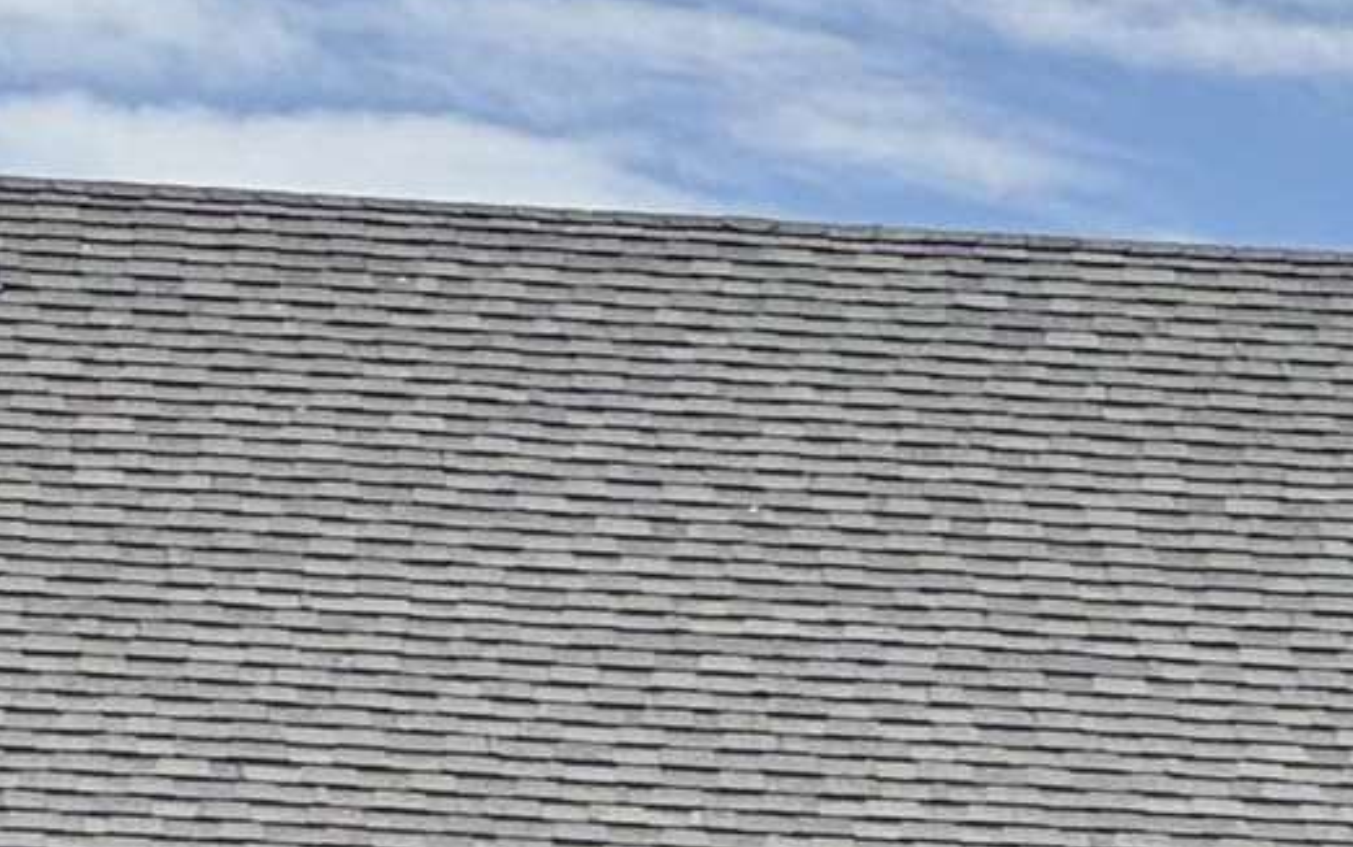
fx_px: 17742
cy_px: 1385
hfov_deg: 4.4
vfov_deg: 2.7
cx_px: 1652
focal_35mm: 481
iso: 25
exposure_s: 1/1468
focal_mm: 9
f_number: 2.8
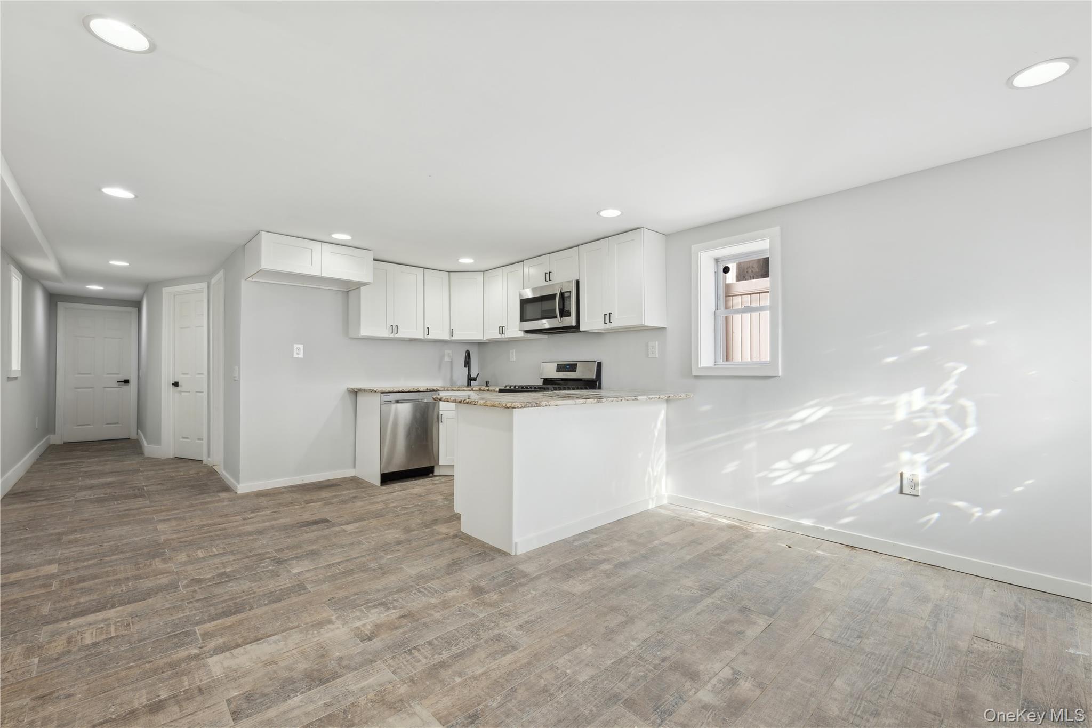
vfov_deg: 75.5
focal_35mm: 16
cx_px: 546
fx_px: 470
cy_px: 364
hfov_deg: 98.5
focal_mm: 15.5
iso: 100
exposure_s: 1/5
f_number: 11
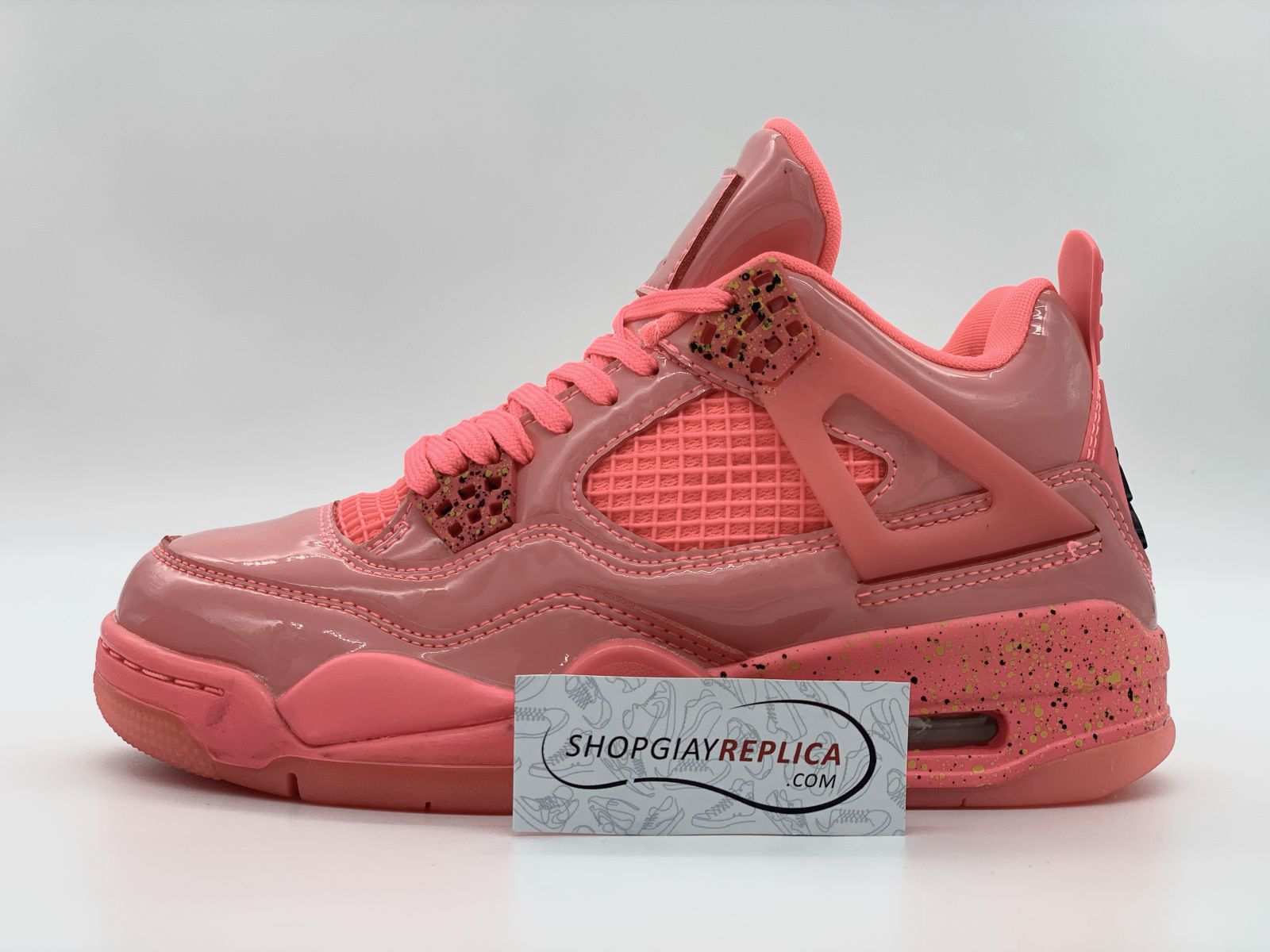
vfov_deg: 28.0
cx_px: 635
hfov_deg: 36.8
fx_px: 1908
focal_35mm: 52
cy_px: 476
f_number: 2.4
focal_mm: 6
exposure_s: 1/163
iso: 16
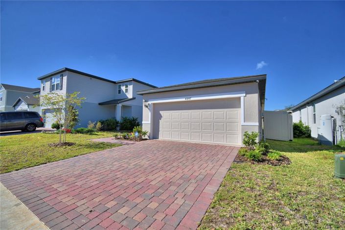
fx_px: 144
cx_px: 172
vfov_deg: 77.2
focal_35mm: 15
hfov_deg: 100.4
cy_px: 115
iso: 100
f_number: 4.5
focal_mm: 10
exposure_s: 1/2000
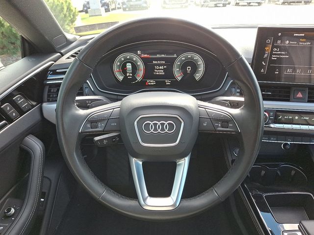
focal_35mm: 25
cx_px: 157
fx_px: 227
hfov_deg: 69.4
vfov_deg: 54.9
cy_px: 118
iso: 53
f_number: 1.8
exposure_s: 1/120
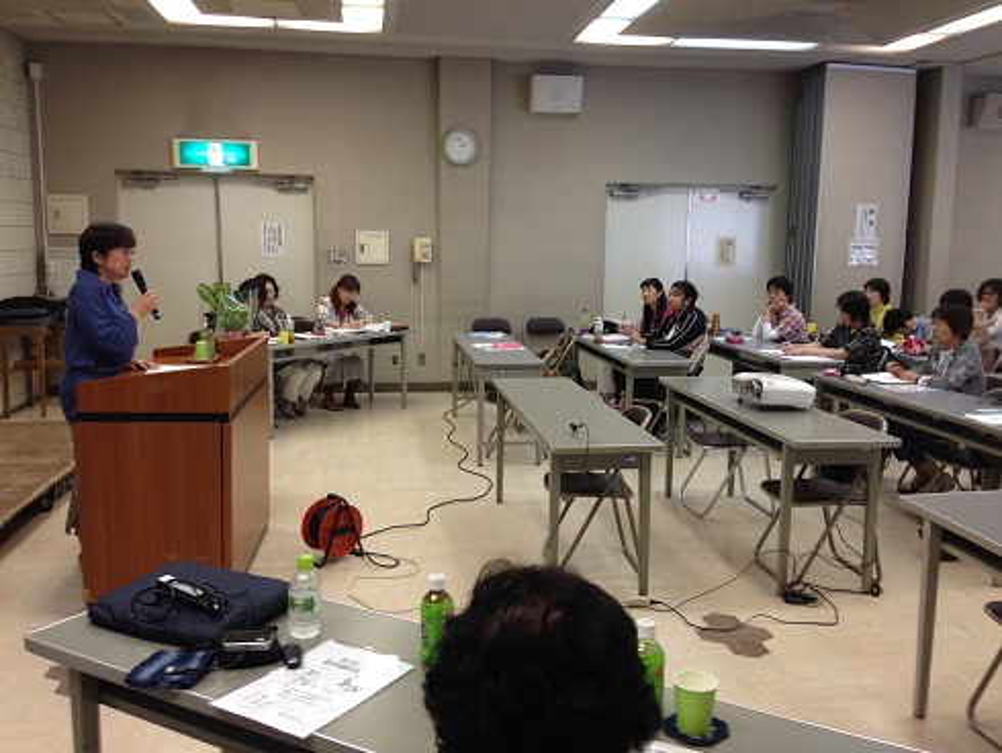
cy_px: 376
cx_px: 501
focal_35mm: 33
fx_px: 956
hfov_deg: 55.3
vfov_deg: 43.0
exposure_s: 1/24
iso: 50
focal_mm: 4.12
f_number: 2.4
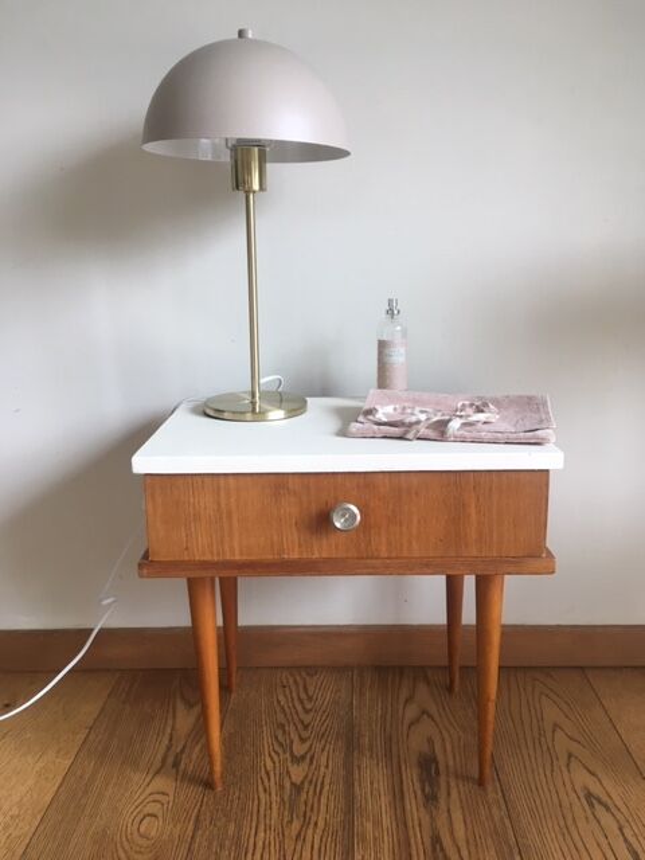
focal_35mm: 29
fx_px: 720
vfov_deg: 61.7
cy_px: 430
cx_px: 322
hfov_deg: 48.2
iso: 64
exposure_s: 1/33
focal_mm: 4.15
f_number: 2.2
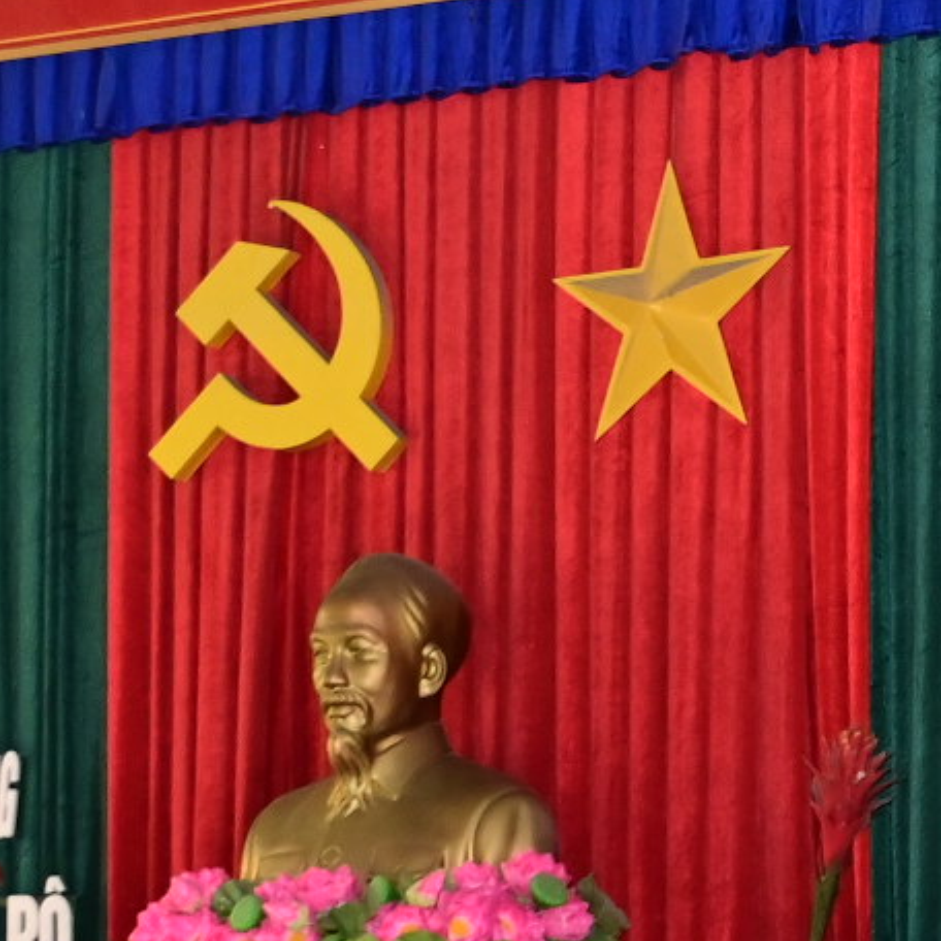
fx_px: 4398
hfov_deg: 11.6
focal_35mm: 143
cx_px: 1502
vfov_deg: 12.1
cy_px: 867
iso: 1000
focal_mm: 26
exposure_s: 1/200
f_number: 3.8
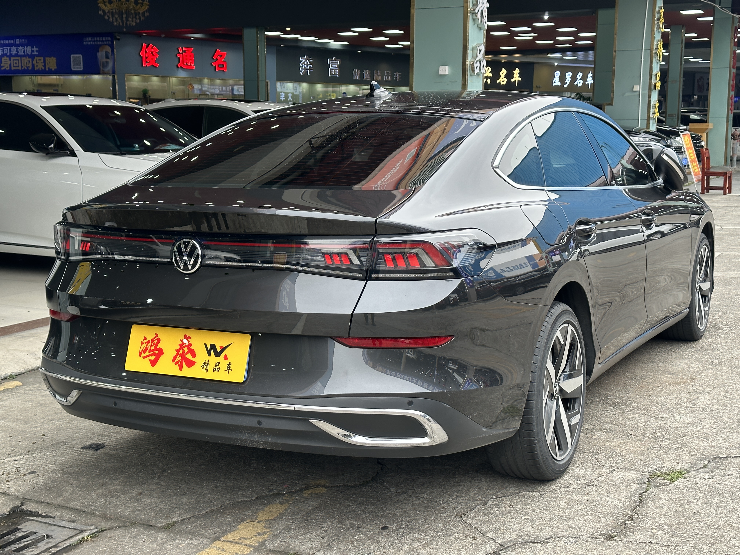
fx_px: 1026
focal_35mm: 48
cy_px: 278
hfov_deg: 39.7
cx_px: 370
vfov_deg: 30.3
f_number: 1.78
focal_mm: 6.86
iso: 64
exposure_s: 1/161
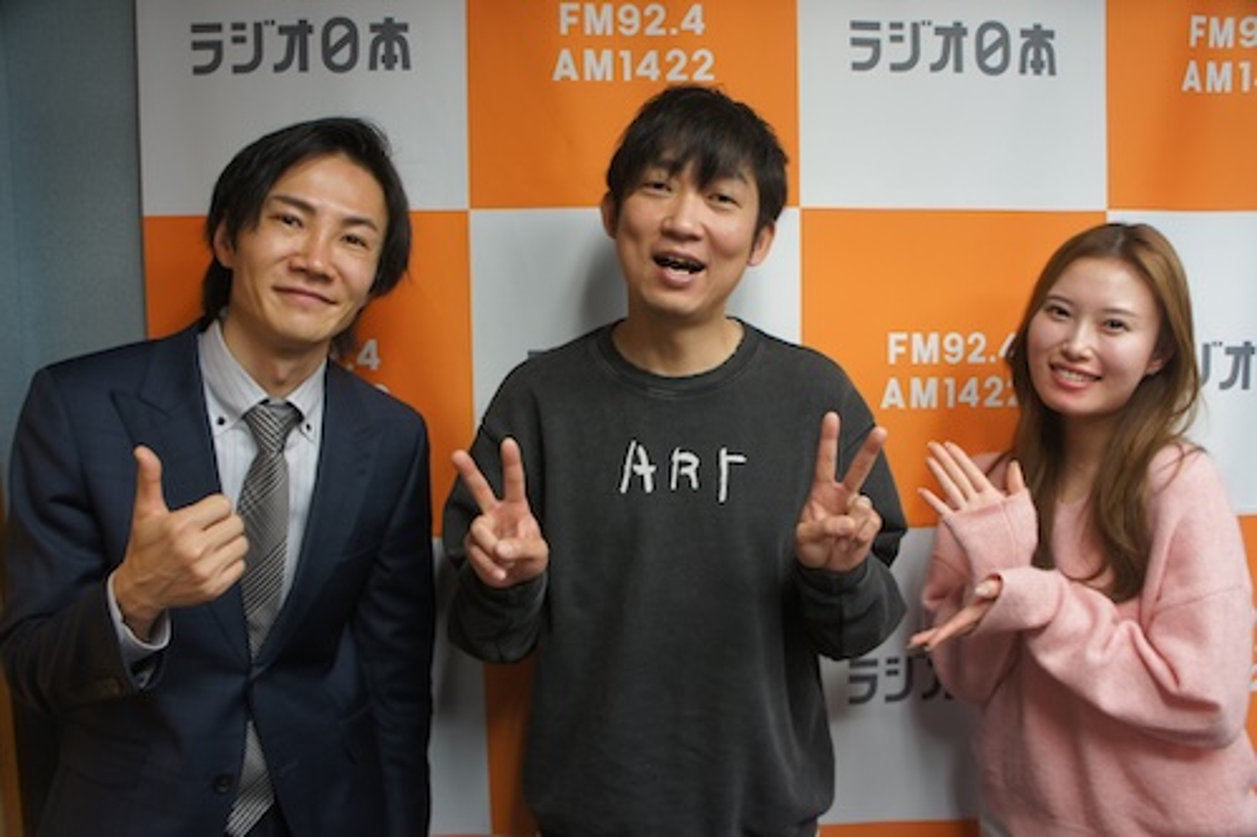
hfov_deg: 67.4
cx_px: 628
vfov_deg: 47.9
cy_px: 418
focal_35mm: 27
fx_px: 942
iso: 400
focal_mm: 18
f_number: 3.5
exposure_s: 1/30
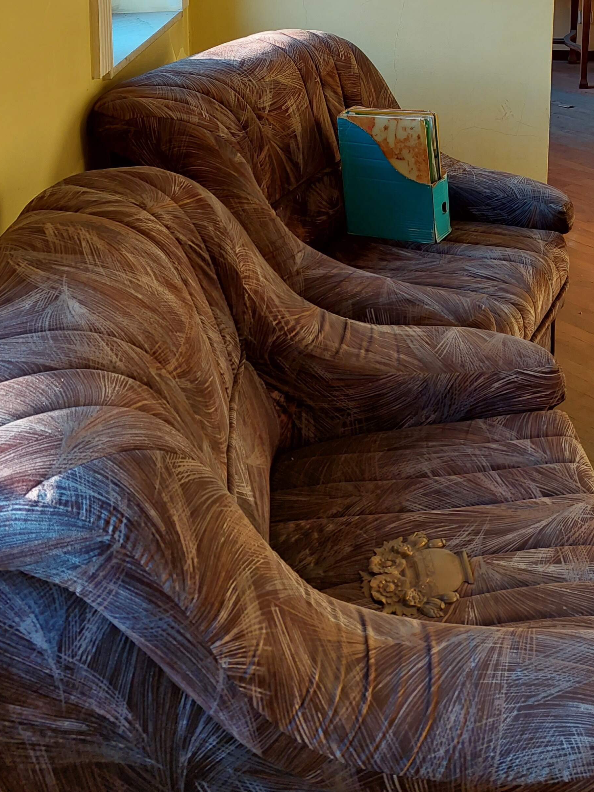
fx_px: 1098
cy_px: 34
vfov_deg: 36.4
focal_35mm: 48
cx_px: 425
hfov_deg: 29.9
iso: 64
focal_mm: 5.23
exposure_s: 1/100
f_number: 1.8
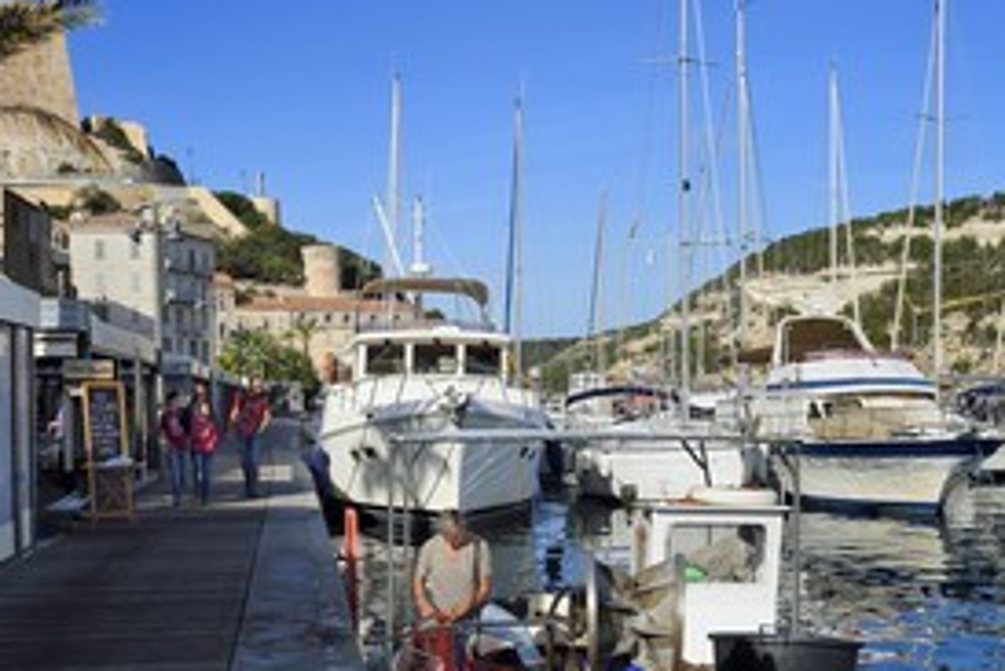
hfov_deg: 40.3
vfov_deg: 27.4
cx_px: 547
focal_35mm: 49
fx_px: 1369
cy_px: 447
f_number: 11
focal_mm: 32
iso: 200
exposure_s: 1/320
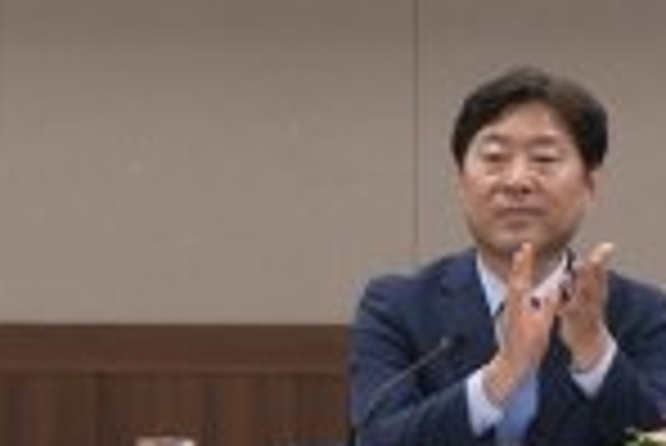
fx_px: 7889
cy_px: 74
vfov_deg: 3.2
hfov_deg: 4.8
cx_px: 837
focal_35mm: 426
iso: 800
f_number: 3.5
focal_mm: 79
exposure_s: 1/200
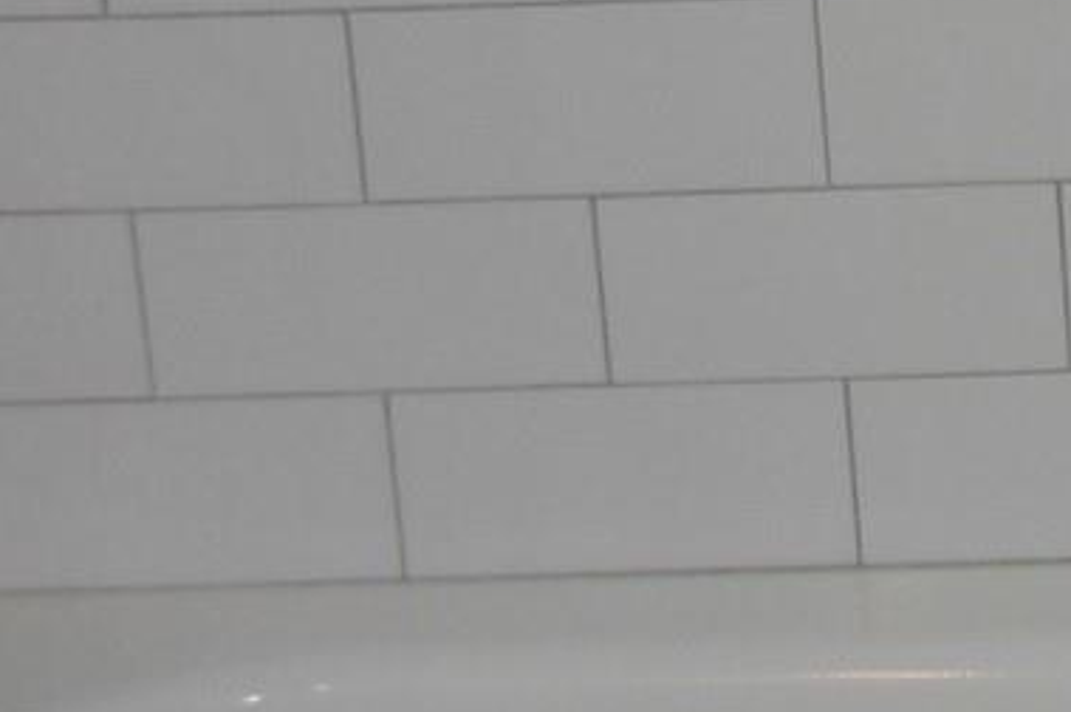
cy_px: -882
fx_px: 4964
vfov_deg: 7.7
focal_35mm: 167
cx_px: 2119
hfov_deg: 11.2
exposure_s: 1/100
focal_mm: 6.2
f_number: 2.8
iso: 100
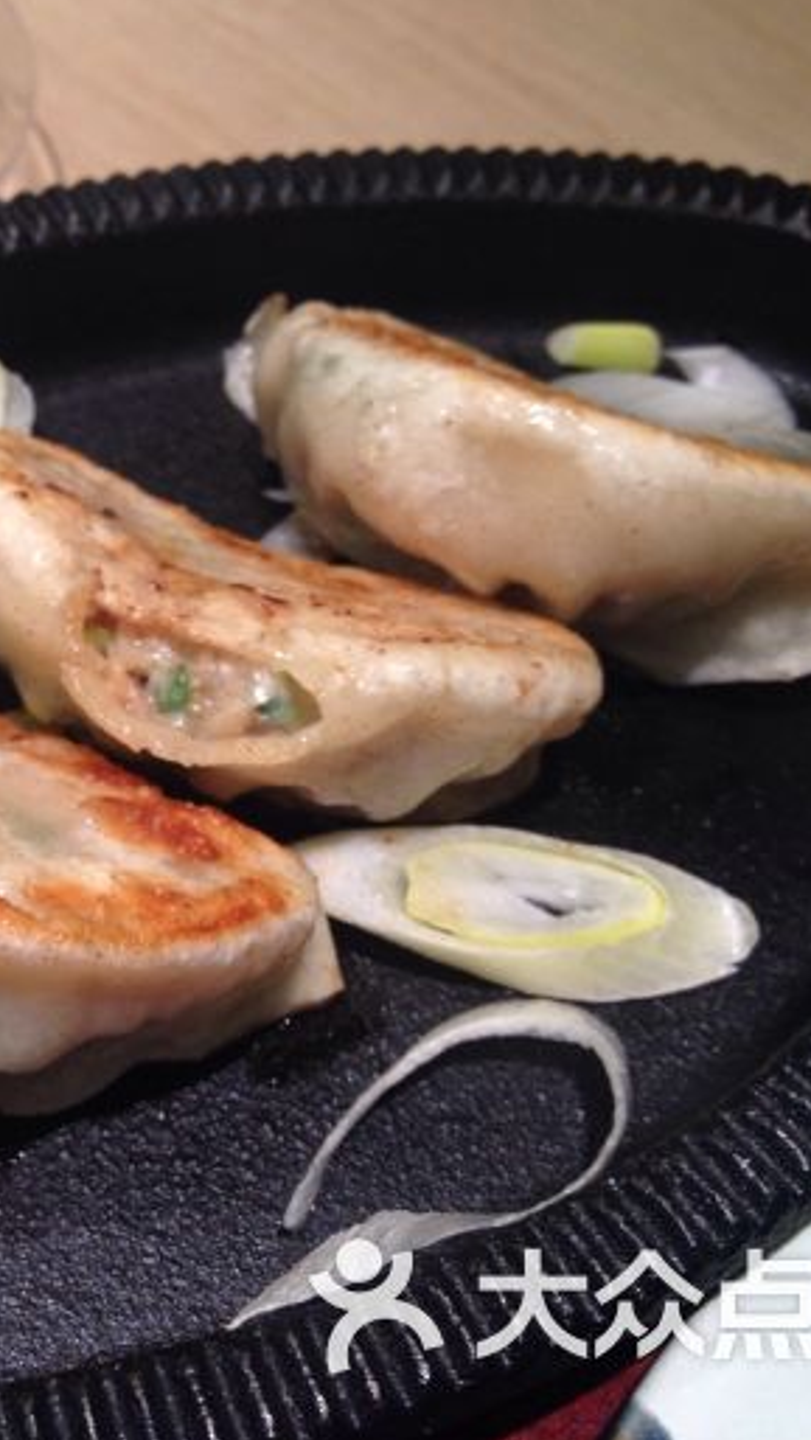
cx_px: 31
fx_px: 1986
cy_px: 714
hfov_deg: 22.3
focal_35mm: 52
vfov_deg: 39.9
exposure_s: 1/30
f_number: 2.4
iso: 50
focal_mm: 4.28
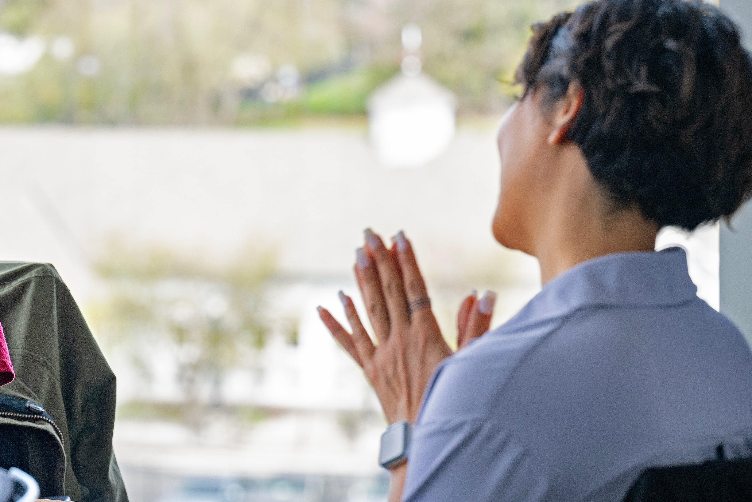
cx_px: 0
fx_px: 4449
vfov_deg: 6.4
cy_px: 280
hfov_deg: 9.6
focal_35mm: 213
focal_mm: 102
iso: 250
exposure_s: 1/200
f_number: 4.5
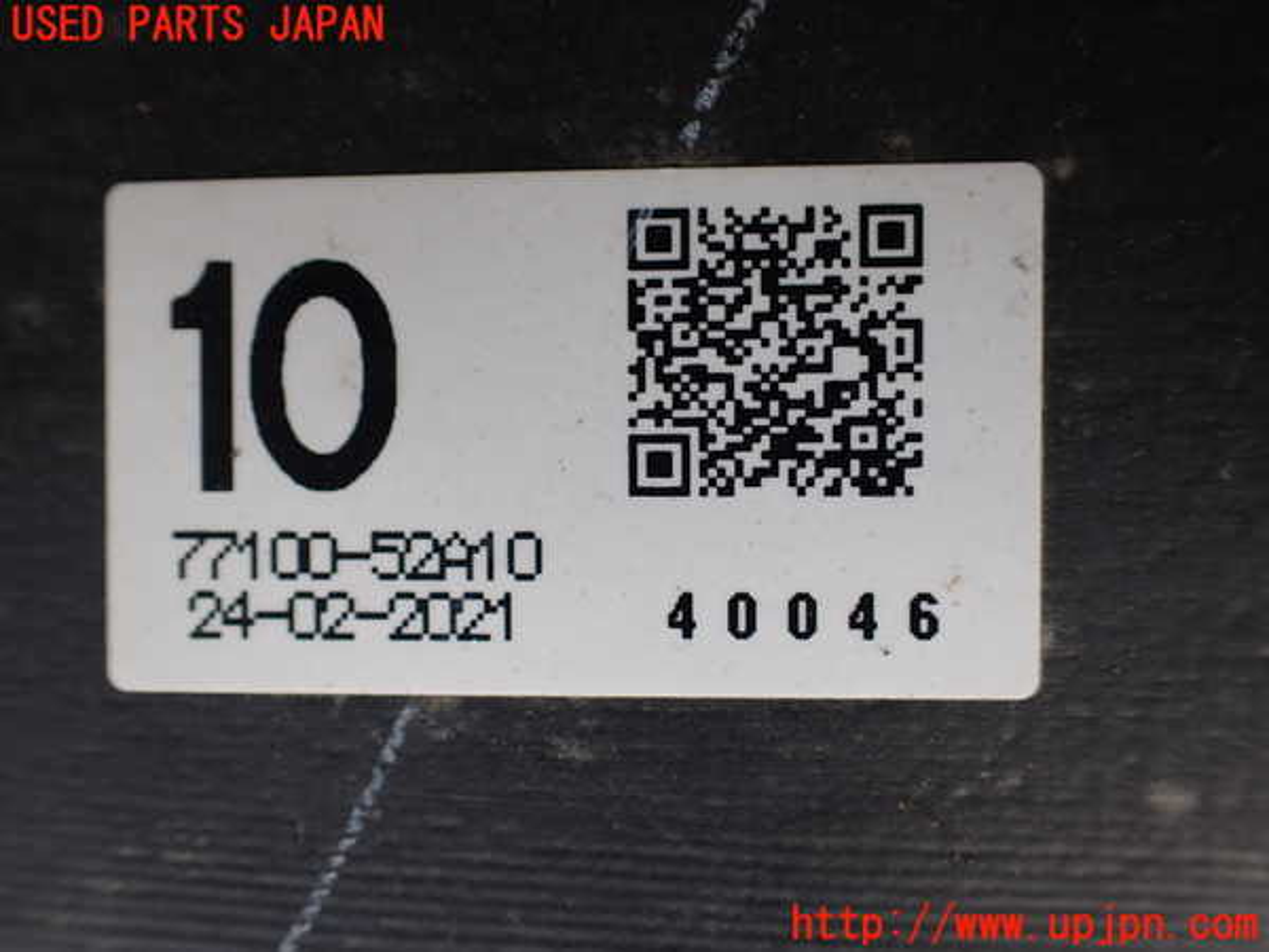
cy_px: 476
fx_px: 1100
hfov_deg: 60.0
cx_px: 634
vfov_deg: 46.8
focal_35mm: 30
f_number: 2.3
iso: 100
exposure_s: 1/160
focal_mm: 5.4
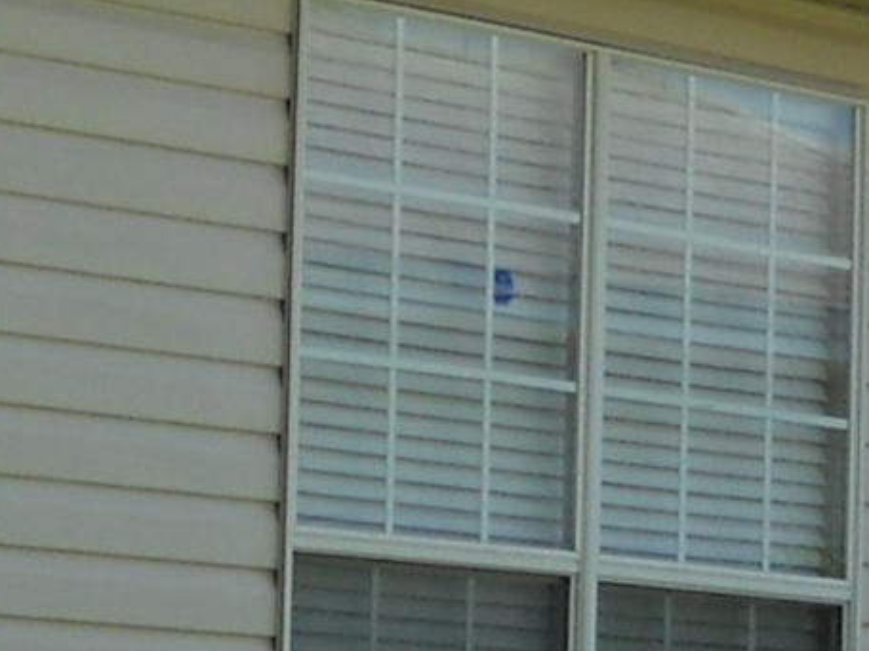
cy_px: 790
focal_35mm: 240
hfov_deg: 8.2
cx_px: 293
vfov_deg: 6.2
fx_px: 6025
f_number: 5.5
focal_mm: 6.72
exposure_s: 1/192
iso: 64
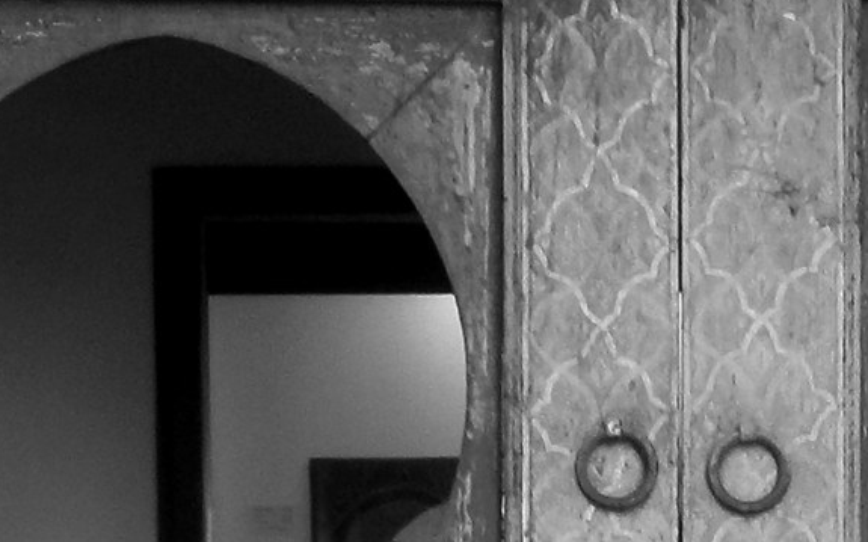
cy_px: 913
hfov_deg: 10.1
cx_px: 717
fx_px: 4919
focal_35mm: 208
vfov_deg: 6.2
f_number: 3.4
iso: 80
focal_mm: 8.3
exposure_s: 1/50
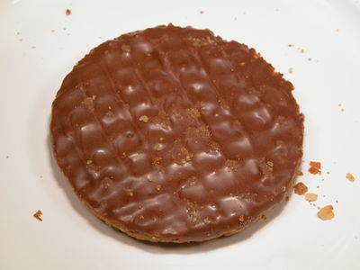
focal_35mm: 93
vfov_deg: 15.9
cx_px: 180
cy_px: 135
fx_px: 967
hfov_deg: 21.1
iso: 100
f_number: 5.7
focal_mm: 23.7
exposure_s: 1/46.5
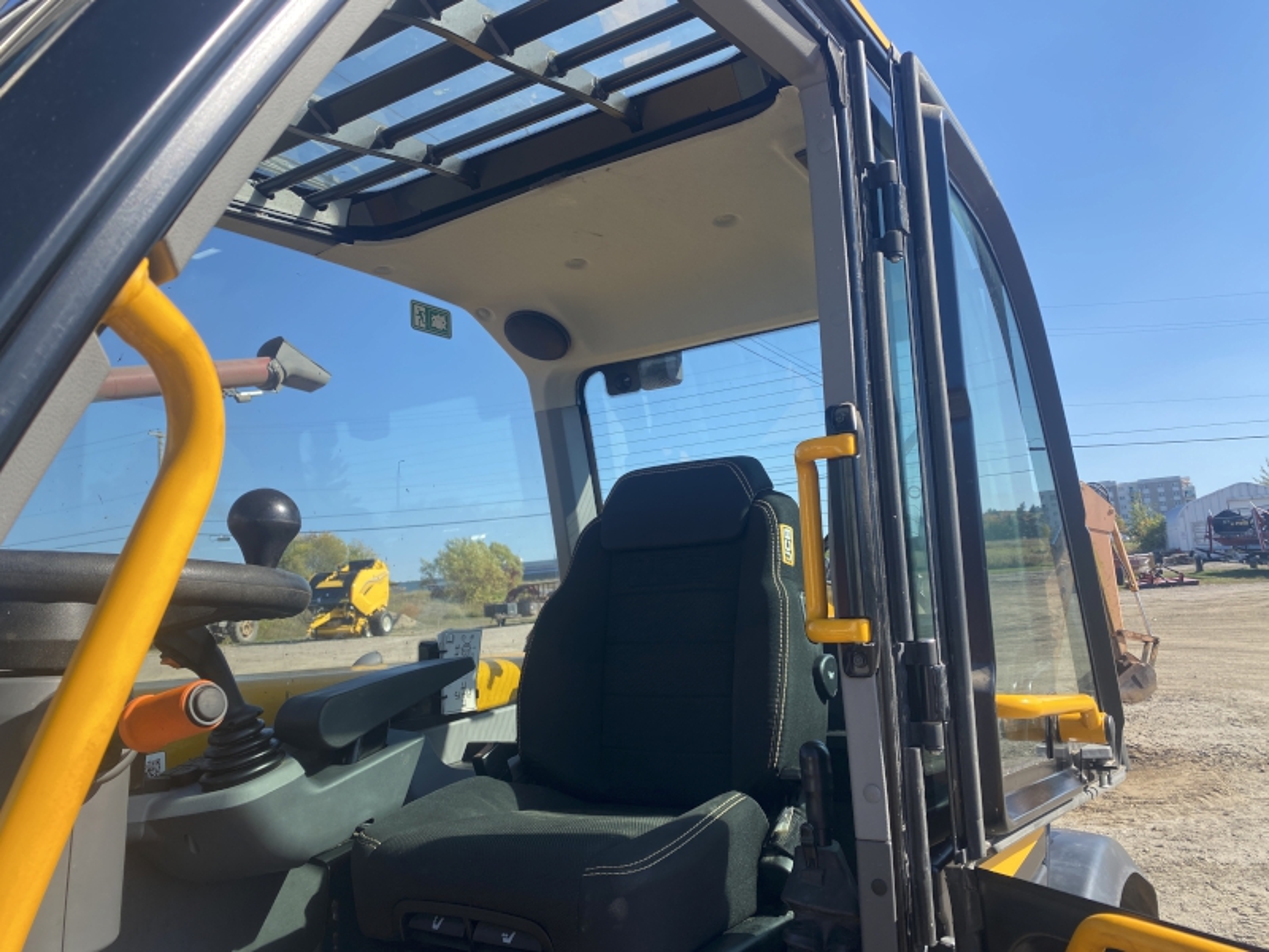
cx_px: 634
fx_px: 953
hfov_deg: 67.3
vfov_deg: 53.1
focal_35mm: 26
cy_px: 476
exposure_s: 1/1653
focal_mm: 4.25
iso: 32
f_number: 1.8
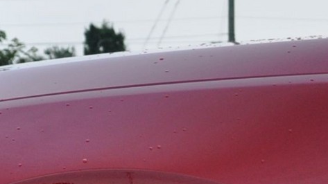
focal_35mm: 166
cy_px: 281
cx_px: -121
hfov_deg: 12.5
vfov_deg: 7.2
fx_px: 1444
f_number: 4
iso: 450
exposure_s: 1/60
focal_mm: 20
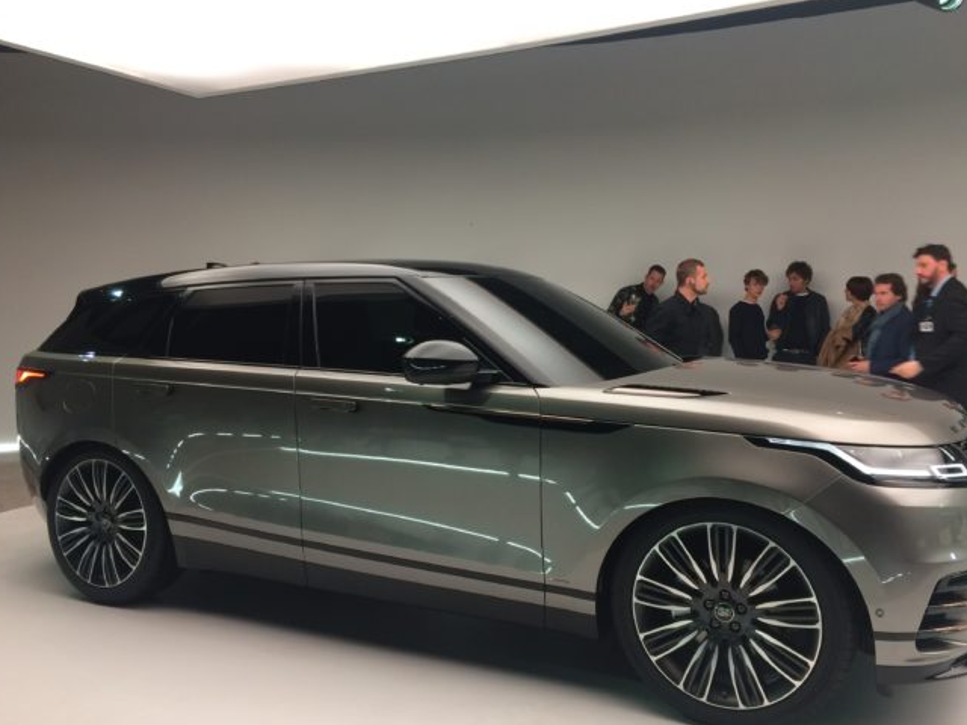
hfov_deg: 58.3
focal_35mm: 31
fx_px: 866
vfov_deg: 45.4
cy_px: 378
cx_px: 499
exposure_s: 1/33
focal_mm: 4.15
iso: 100
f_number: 2.2
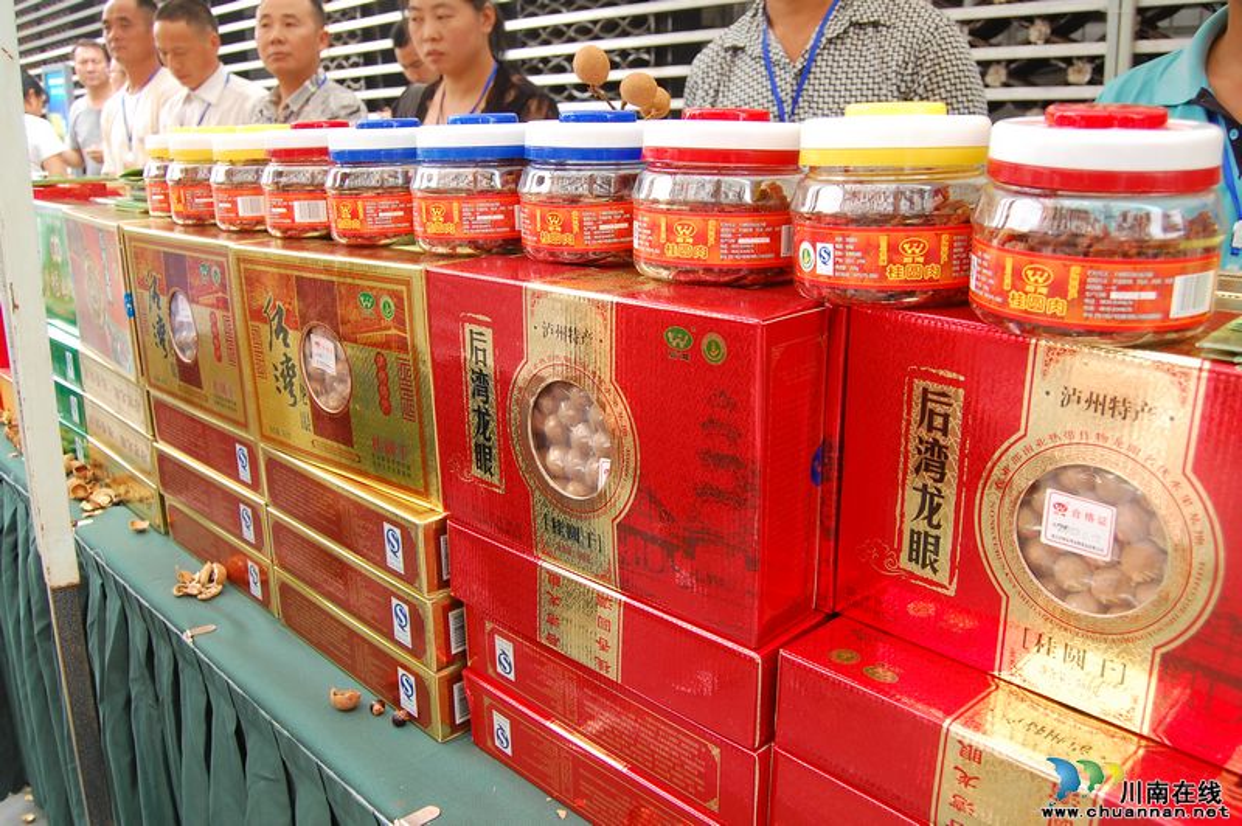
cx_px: 621
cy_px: 413
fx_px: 982
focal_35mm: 28
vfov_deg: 45.6
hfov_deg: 64.6
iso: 400
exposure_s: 1/125
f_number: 5.6
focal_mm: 19
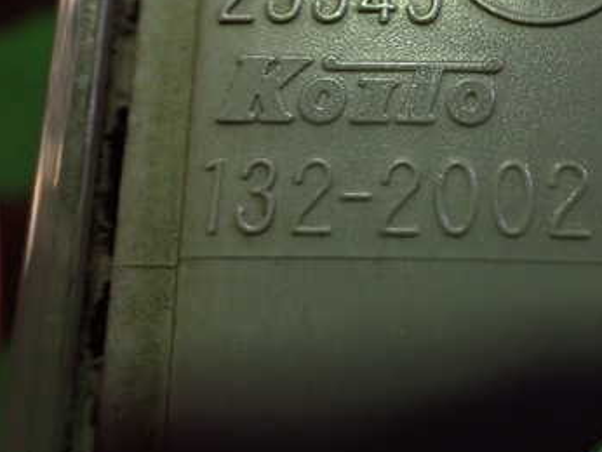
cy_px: 118
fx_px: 905
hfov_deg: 35.5
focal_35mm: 52
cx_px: 491
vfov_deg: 27.7
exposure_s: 1/125
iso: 640
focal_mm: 5.4
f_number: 2.3
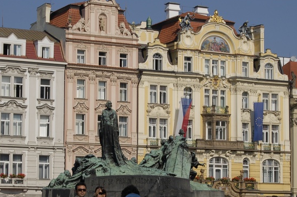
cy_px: 118
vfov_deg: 11.4
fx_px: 986
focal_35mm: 120
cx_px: 132
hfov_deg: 17.1
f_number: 11
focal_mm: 55
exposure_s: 1/500
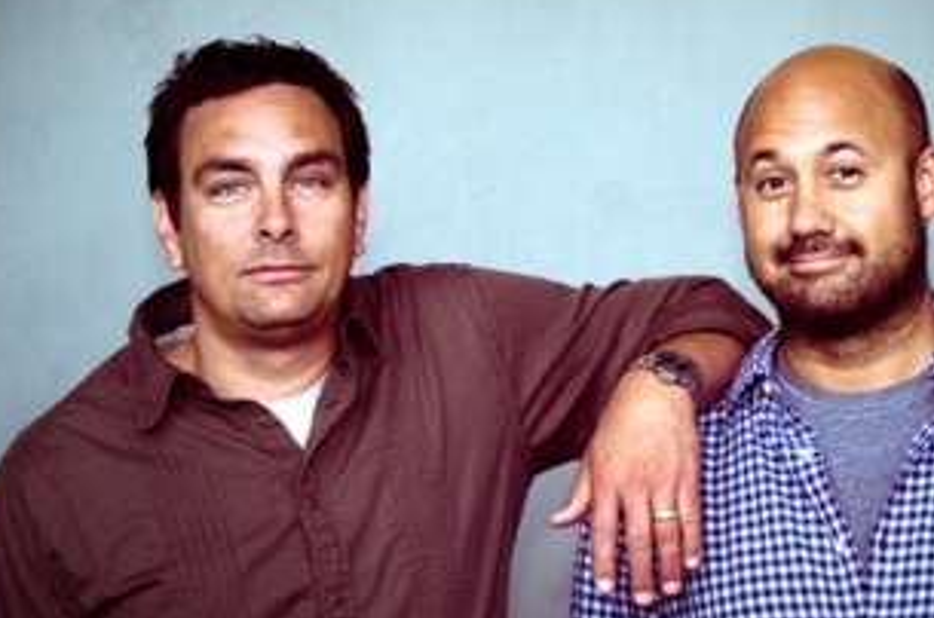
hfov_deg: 13.3
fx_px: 4013
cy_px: 318
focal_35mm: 155
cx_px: 597
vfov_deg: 8.8
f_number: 5
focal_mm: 70
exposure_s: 1/100
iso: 800
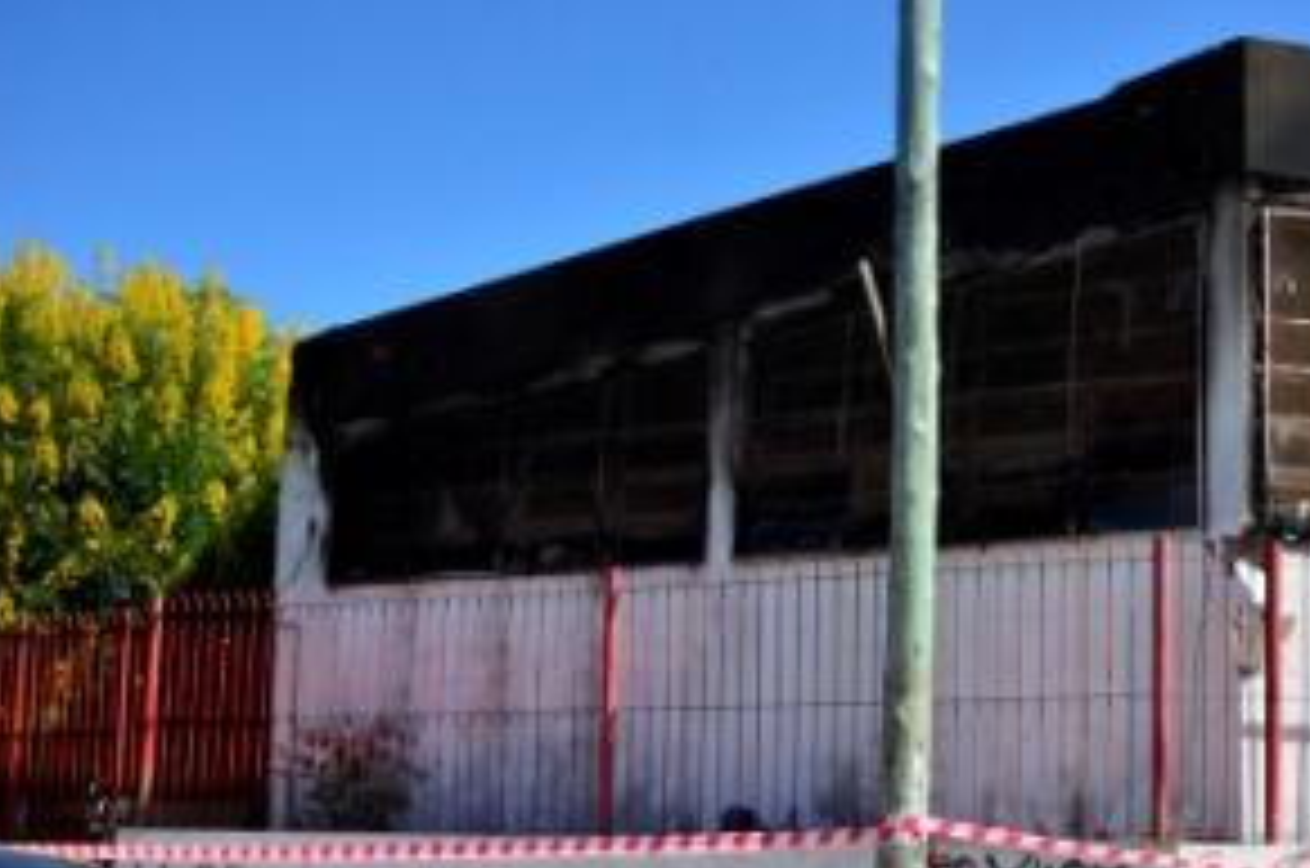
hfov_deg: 32.9
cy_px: 546
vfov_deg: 22.5
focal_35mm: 60
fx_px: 2180
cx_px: 950
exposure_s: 1/8000
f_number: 3.8
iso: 800
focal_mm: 26
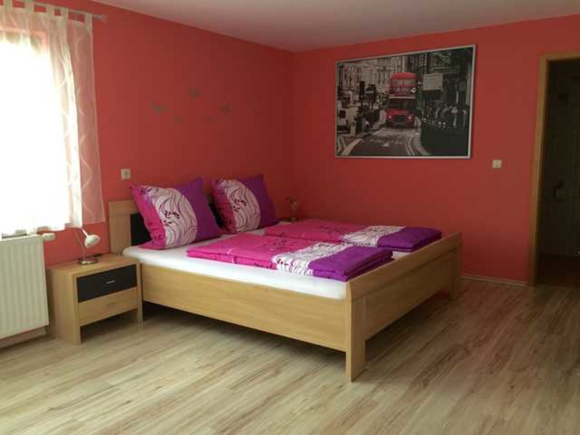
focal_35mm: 29
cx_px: 290
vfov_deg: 48.2
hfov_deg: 61.7
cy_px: 218
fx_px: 486
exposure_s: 1/15
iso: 32
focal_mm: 4.15
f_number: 2.2
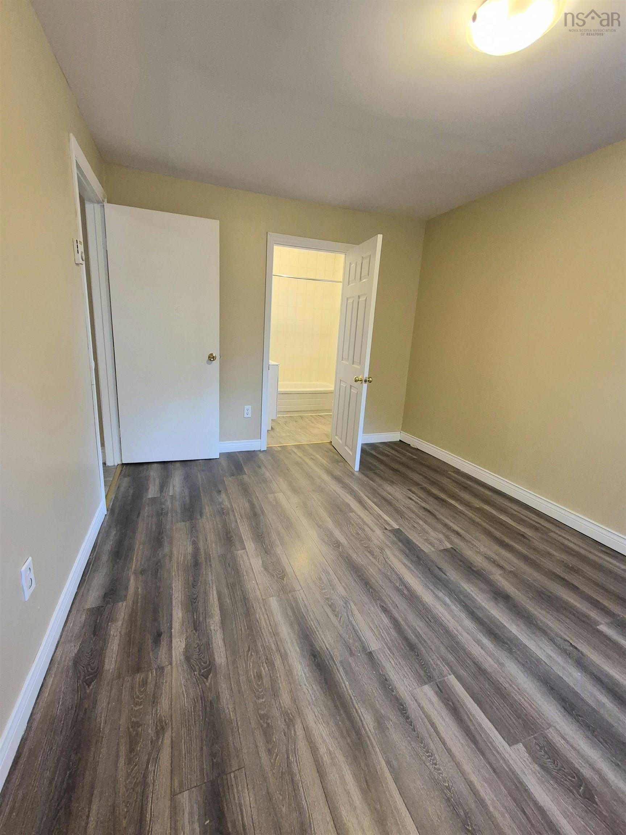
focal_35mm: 13
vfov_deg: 106.2
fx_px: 314
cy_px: 418
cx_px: 313
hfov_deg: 89.9
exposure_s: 1/60.2
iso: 400
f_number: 2.2
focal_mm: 1.74
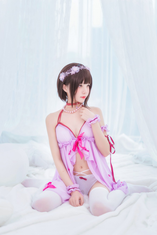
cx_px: 77
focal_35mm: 52
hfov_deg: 26.0
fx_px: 340
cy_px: 116
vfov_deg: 38.2
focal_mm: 50
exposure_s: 1/500
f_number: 1.4
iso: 100
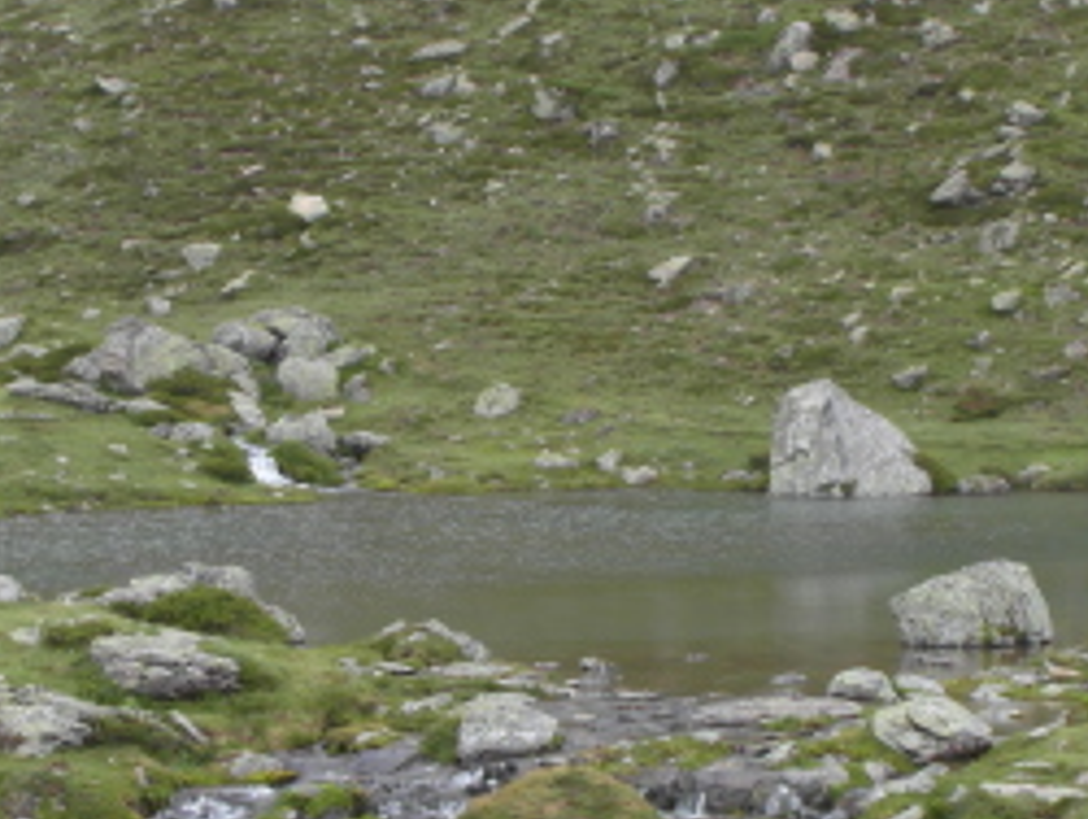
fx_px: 4153
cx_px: 625
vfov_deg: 11.3
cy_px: 457
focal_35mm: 132
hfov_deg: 14.9
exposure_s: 1/60
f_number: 5.6
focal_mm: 10.2
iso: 80
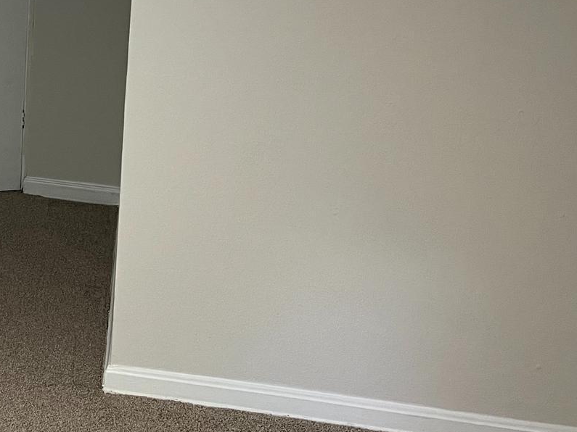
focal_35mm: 67
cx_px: -149
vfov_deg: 21.3
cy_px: 25
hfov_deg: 25.4
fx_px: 1117
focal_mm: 5.7
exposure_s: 1/60
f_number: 1.5
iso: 100
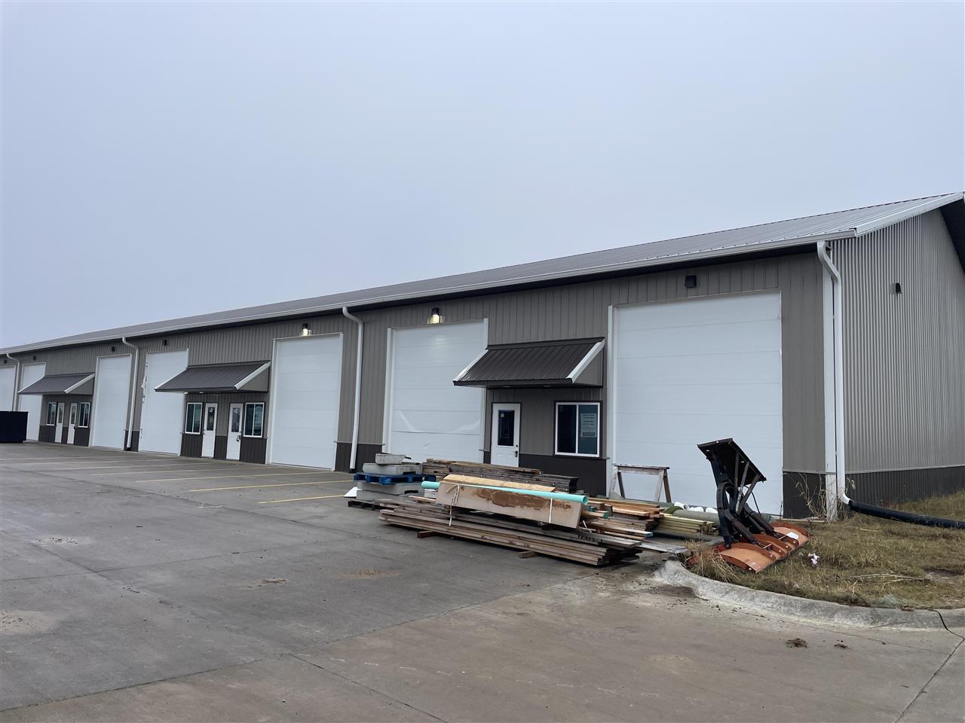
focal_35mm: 26
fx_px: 725
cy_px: 362
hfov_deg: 67.3
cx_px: 482
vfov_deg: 53.1
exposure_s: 1/824
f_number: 1.6
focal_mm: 4.2
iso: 32
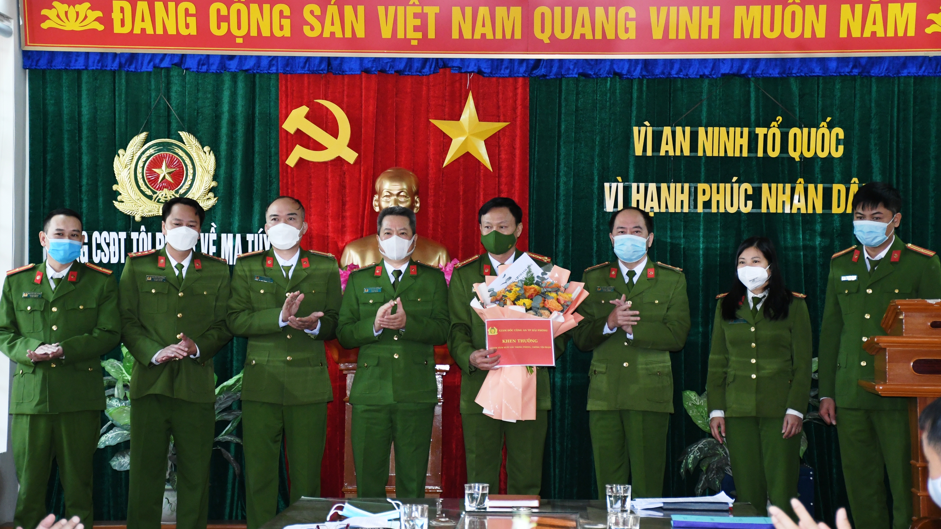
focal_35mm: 95
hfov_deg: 22.5
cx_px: 468
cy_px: 248
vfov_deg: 12.7
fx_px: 2370
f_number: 5.6
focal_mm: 60
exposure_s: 1/200
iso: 2000
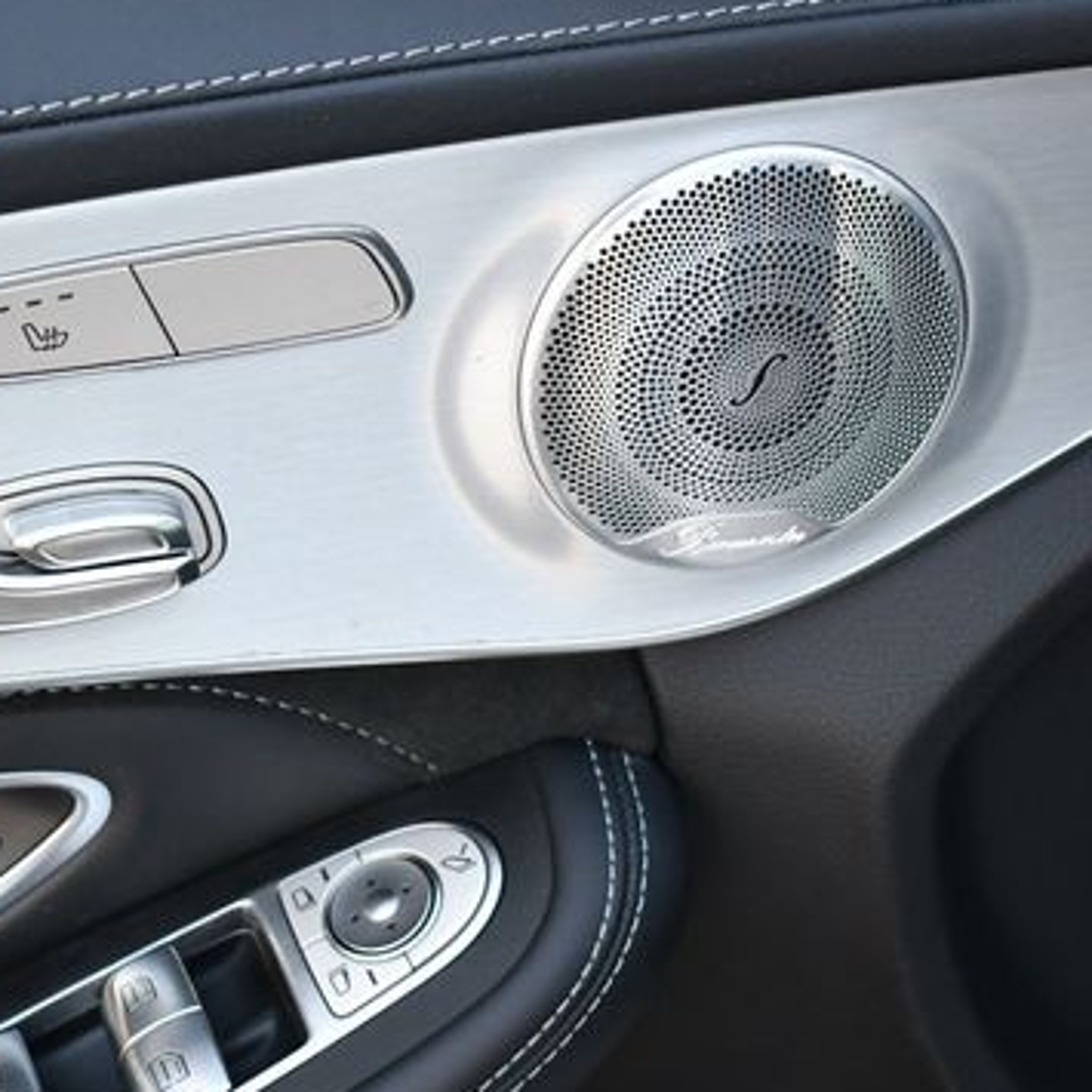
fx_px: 3176
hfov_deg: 19.4
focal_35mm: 89
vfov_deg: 19.5
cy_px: 588
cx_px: 305
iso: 720
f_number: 4.2
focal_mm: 29
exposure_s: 1/250
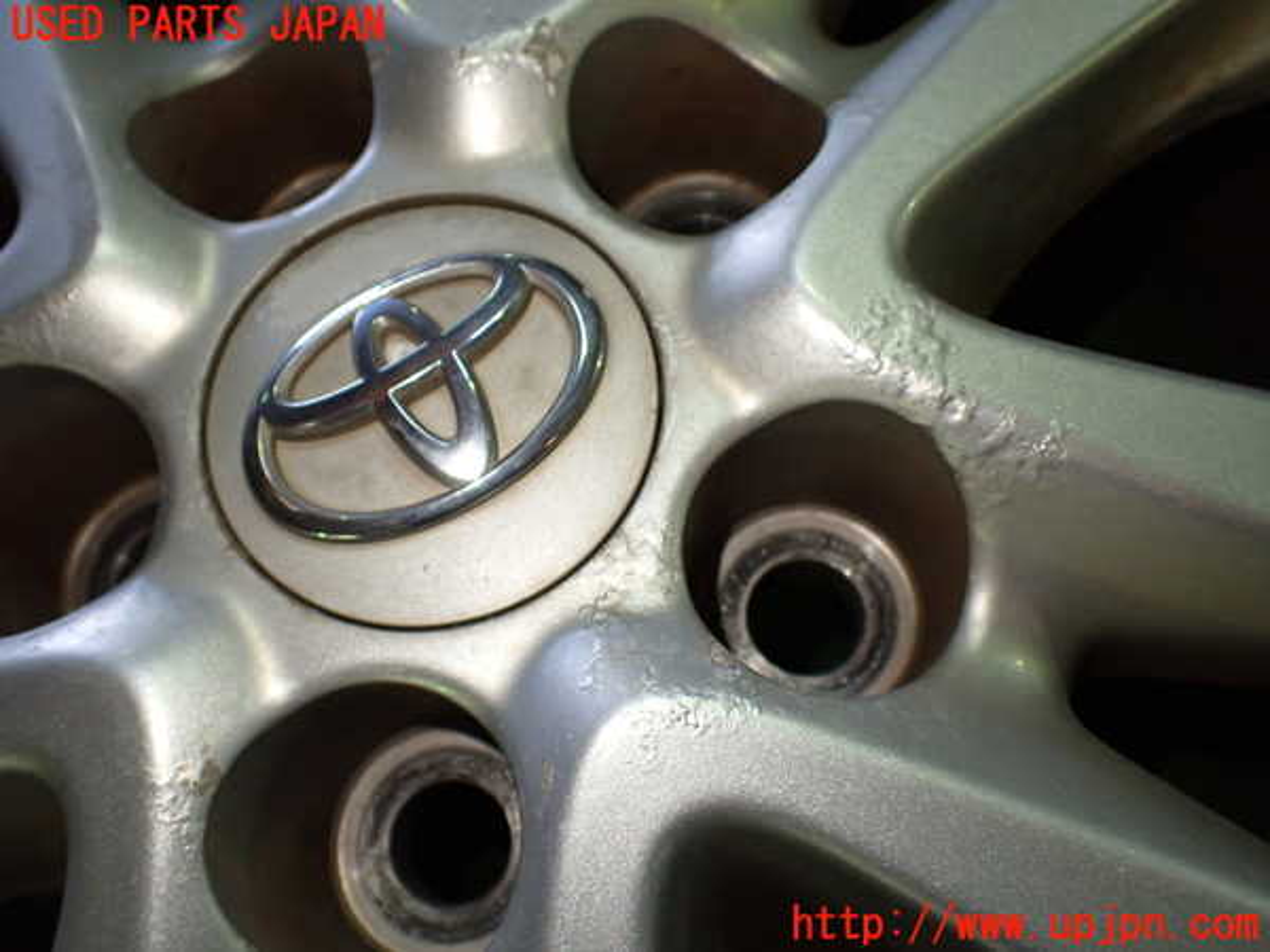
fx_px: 1101
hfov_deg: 60.0
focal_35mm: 30
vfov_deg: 46.8
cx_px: 635
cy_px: 476
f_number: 2.3
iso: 320
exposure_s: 1/125
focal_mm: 5.4
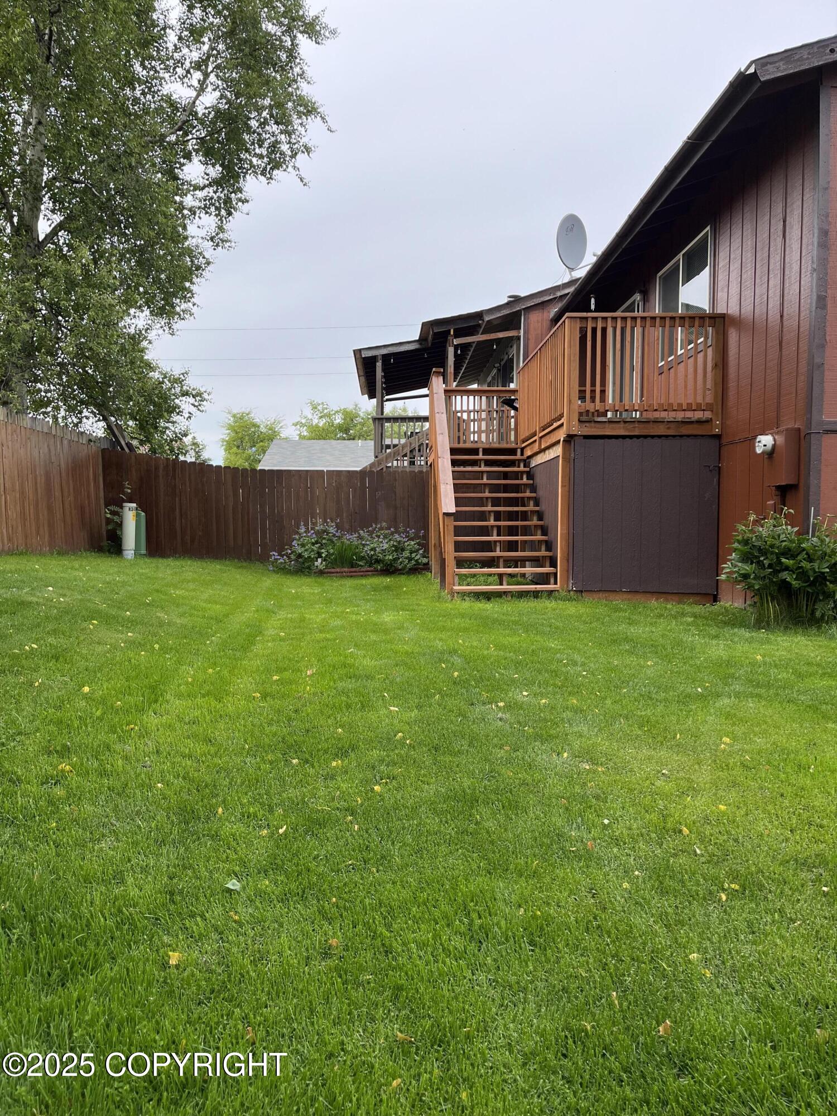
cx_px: 418
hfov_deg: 53.1
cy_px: 558
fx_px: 838
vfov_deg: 67.3
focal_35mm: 26
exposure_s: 1/943
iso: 50
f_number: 1.6
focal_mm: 5.1
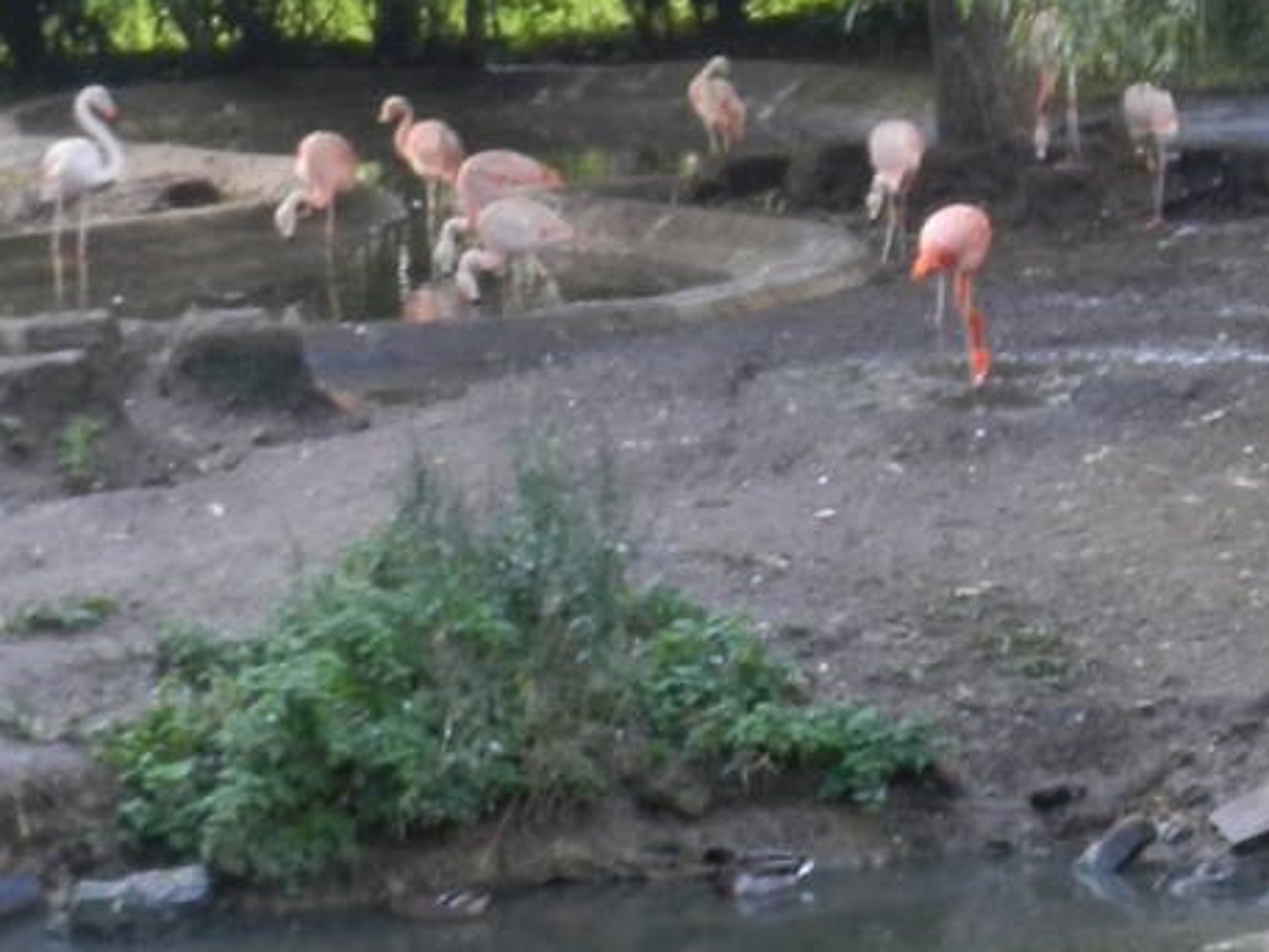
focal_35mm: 238
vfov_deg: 6.2
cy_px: 730
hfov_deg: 8.2
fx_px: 8727
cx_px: 1702
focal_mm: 12.1
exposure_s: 1/25
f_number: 4.7
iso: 160
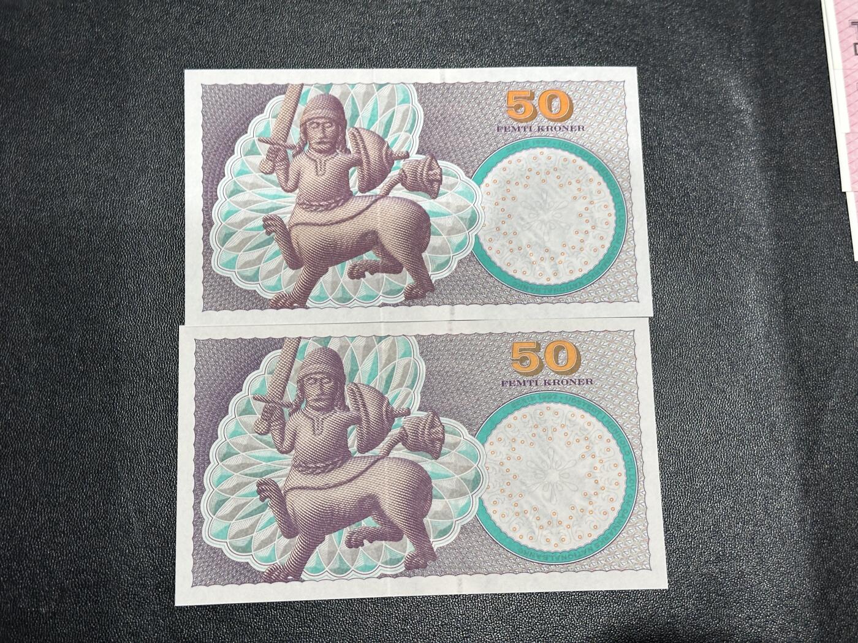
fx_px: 1190
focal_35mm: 48
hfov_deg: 39.7
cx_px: 429
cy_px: 322
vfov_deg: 30.3
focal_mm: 6.86
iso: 125
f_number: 1.78
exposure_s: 1/50
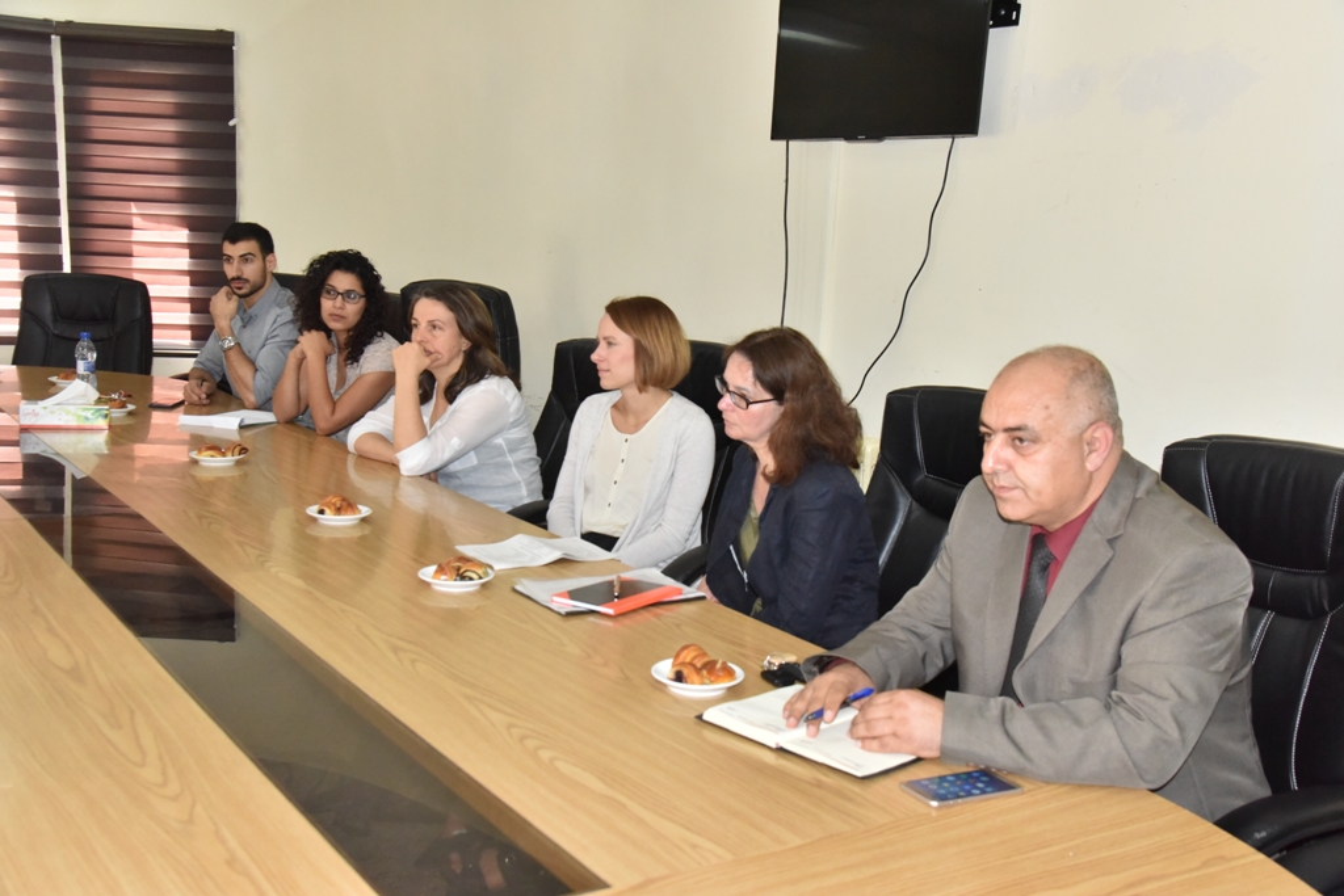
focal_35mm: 38
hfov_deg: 50.7
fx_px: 1419
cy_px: 448
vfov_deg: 35.1
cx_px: 672
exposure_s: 1/250
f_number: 7.1
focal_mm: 38
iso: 3200
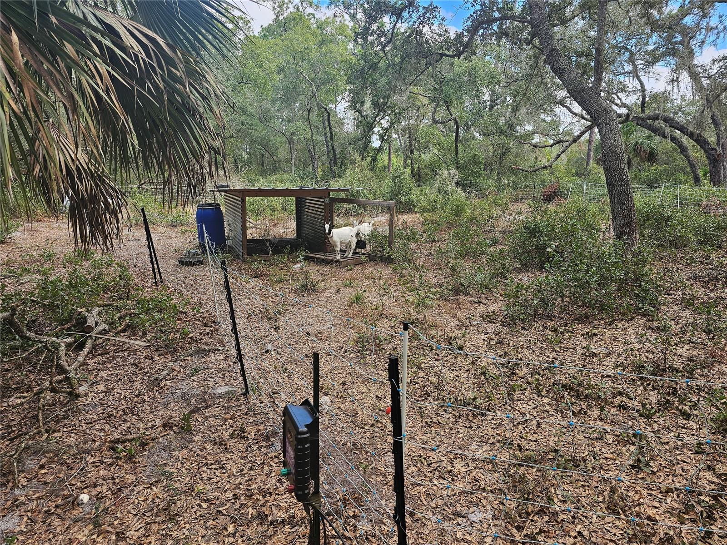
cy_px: 272
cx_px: 364
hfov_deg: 73.9
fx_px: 483
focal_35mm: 23
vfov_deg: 58.9
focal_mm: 6.3
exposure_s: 1/120
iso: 16
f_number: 1.7
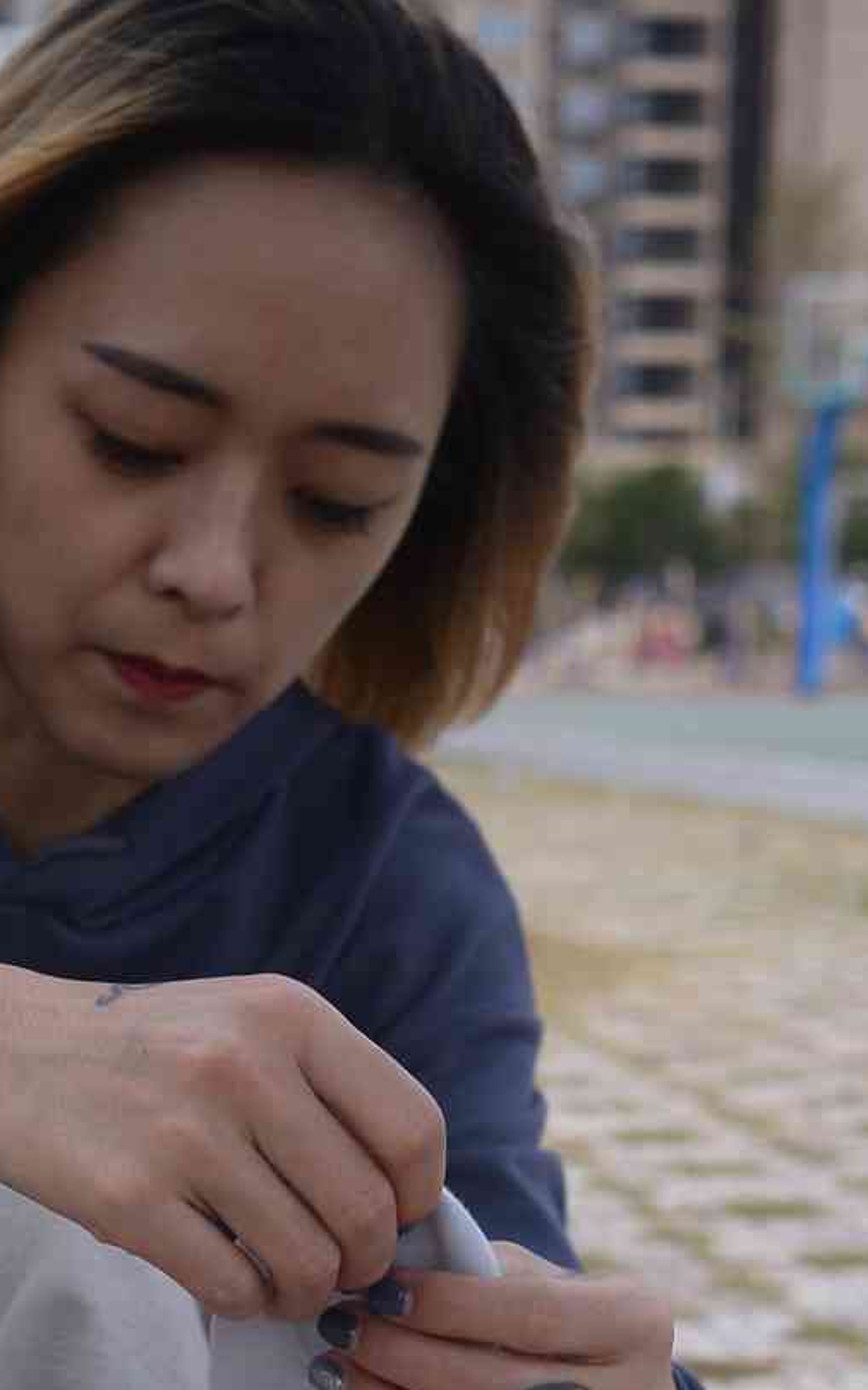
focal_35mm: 99
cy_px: 1540
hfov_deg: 13.0
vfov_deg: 20.0
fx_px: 3748
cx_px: -74
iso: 400
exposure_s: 1/1600
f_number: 5.6
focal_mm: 35
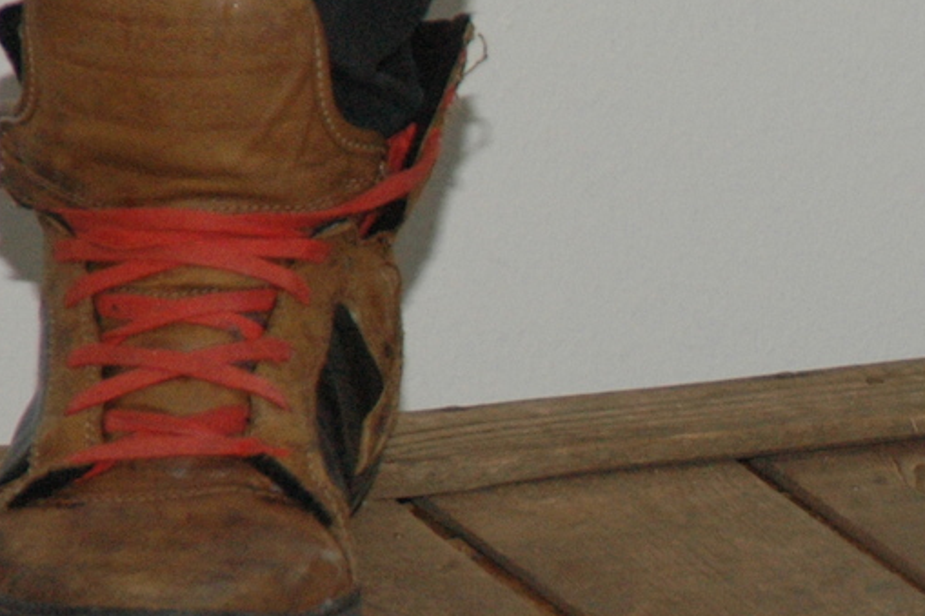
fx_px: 22757
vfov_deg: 1.6
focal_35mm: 886
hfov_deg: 2.3
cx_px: 1283
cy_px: 592
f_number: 9
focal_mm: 200
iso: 1000
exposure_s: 1/100
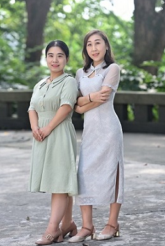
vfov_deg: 12.7
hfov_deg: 8.5
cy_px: 120
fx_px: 1112
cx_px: 76
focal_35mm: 162
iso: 160
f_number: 3.2
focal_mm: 145
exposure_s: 1/200
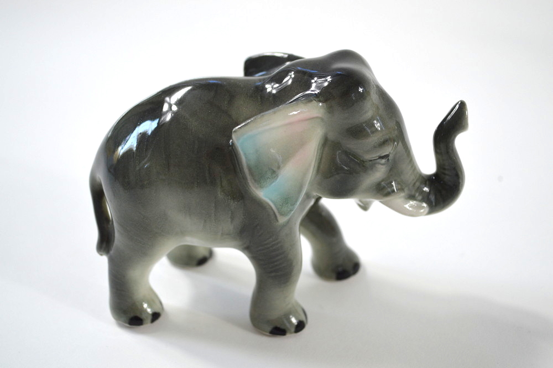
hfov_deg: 41.1
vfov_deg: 28.0
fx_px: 737
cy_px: 184
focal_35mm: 48
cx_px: 276
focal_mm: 32
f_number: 5
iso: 400
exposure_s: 1/100
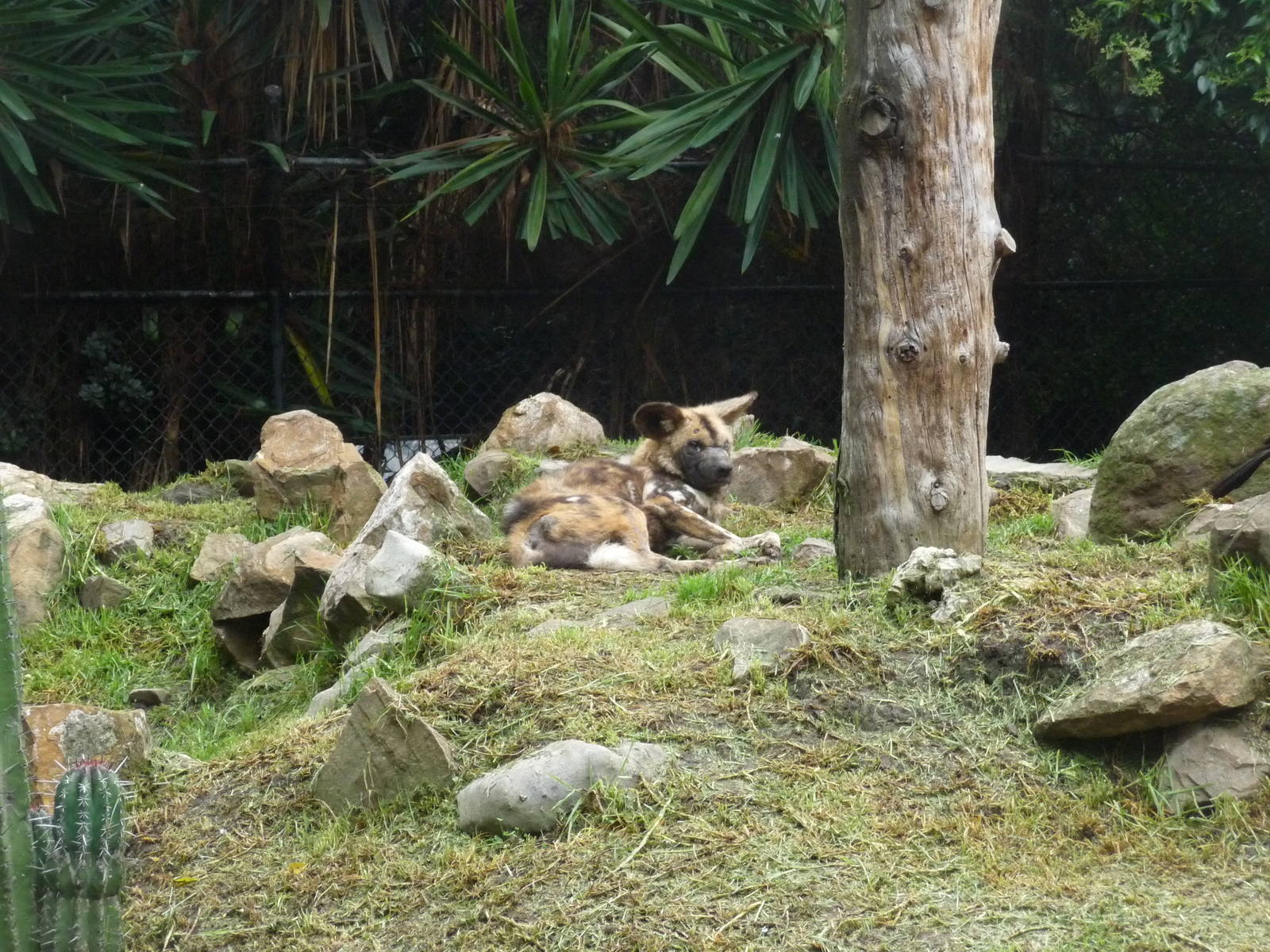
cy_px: 476
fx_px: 4109
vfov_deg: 13.2
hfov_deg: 17.6
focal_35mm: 112
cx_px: 635
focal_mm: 19.1
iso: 400
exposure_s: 1/200
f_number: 4.7
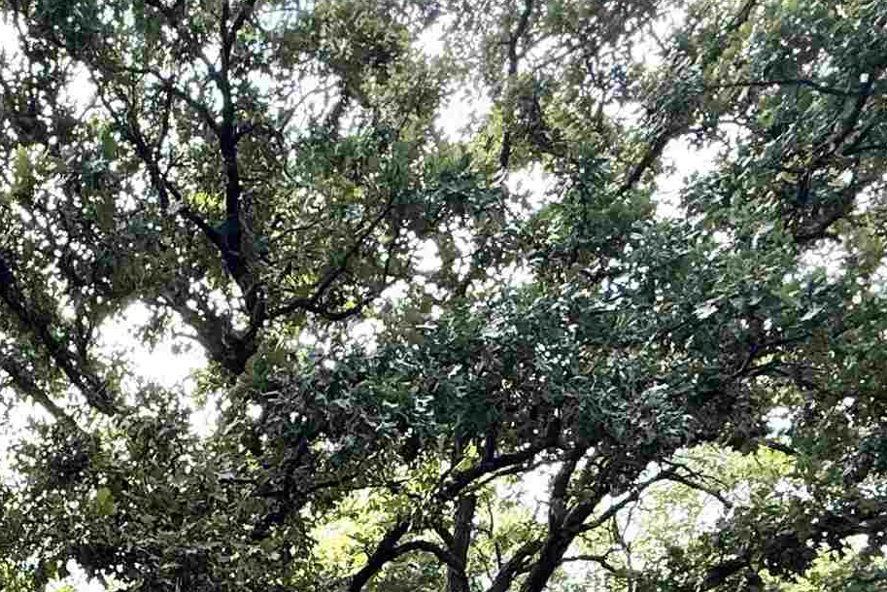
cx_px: -105
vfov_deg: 20.3
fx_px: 1207
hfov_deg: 34.4
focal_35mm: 49
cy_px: 1044
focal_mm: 2.22
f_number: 2.2
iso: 64
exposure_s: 1/527
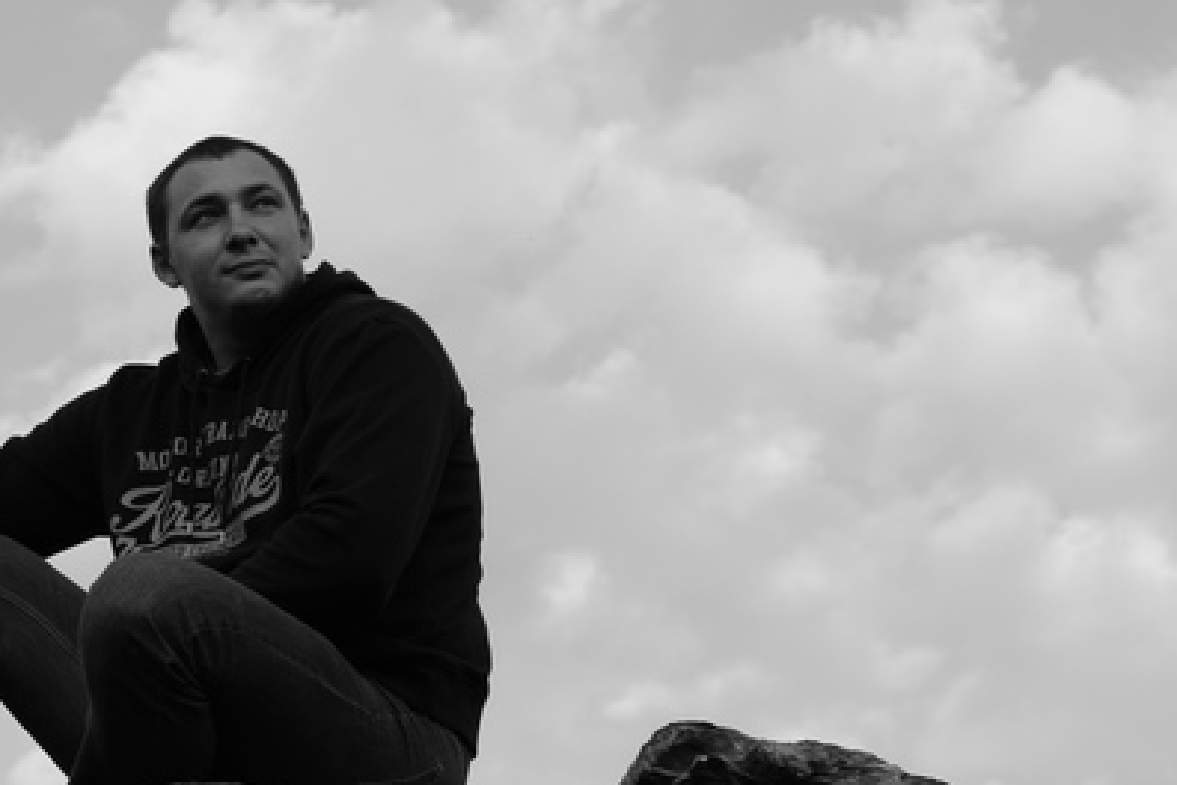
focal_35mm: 152
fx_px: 4967
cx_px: 217
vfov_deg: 9.0
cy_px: 498
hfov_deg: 13.4
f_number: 8
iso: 200
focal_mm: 55
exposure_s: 1/250
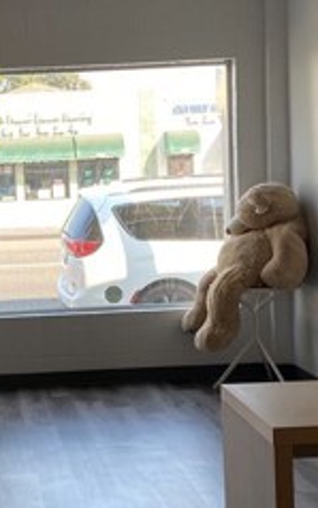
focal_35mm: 74
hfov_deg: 17.3
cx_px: 11
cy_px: 269
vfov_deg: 27.8
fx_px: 1025
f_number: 1.8
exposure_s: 1/121
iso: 32
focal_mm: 4.25
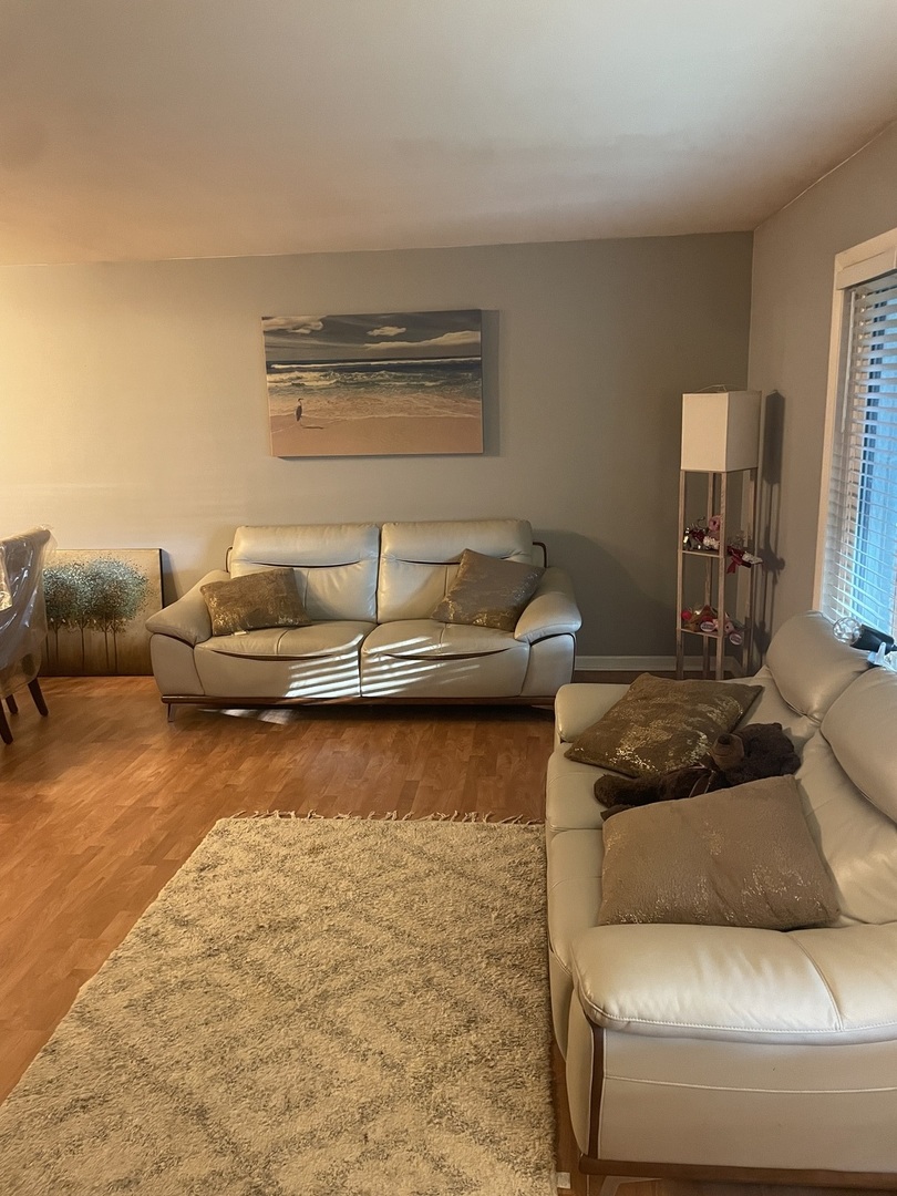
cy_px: 598
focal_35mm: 26
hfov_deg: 53.1
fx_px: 898
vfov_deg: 67.3
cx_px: 448
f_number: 1.6
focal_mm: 4.2
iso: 640
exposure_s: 1/40
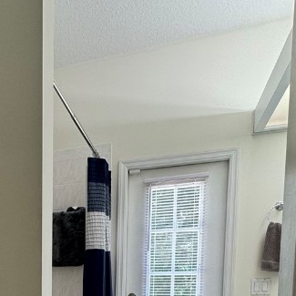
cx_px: 22
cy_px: 315
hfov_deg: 39.3
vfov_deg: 37.0
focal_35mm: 39
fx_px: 377
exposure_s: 1/120
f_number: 2.2
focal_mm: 2.22
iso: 100
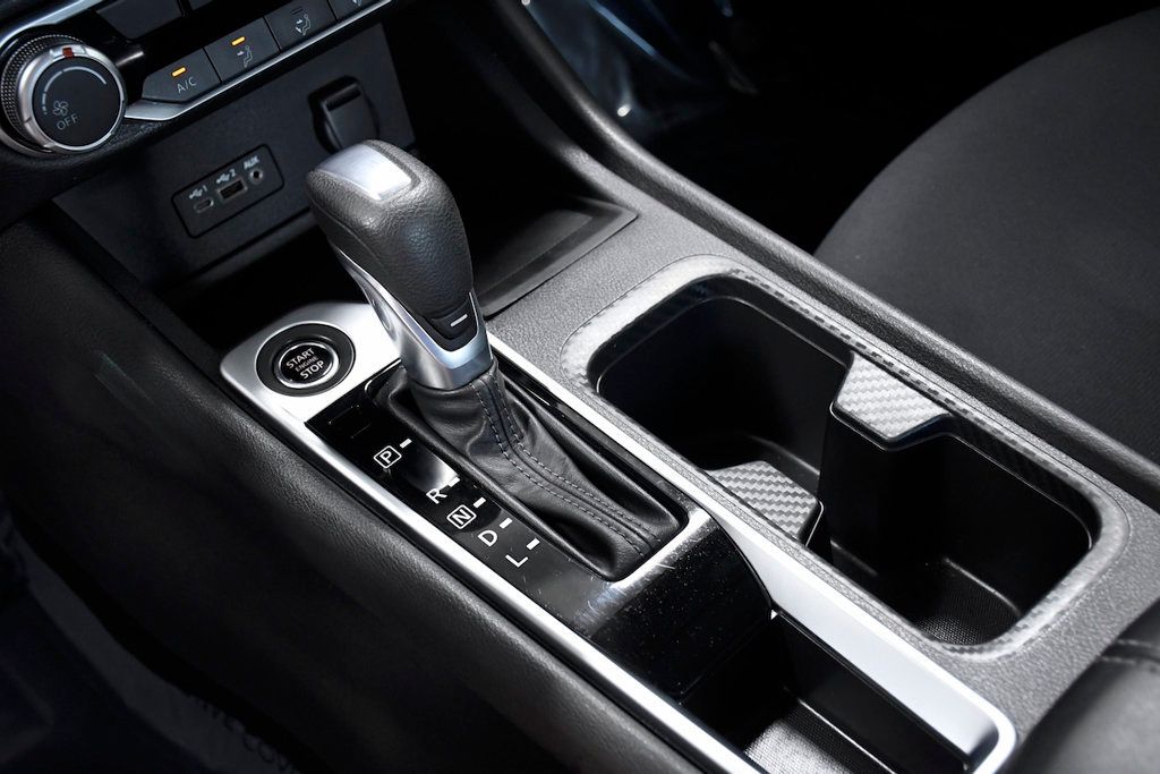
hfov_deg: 41.1
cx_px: 580
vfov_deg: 28.1
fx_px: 1547
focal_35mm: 48
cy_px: 387
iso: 2500
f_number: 5
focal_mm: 32
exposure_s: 1/100
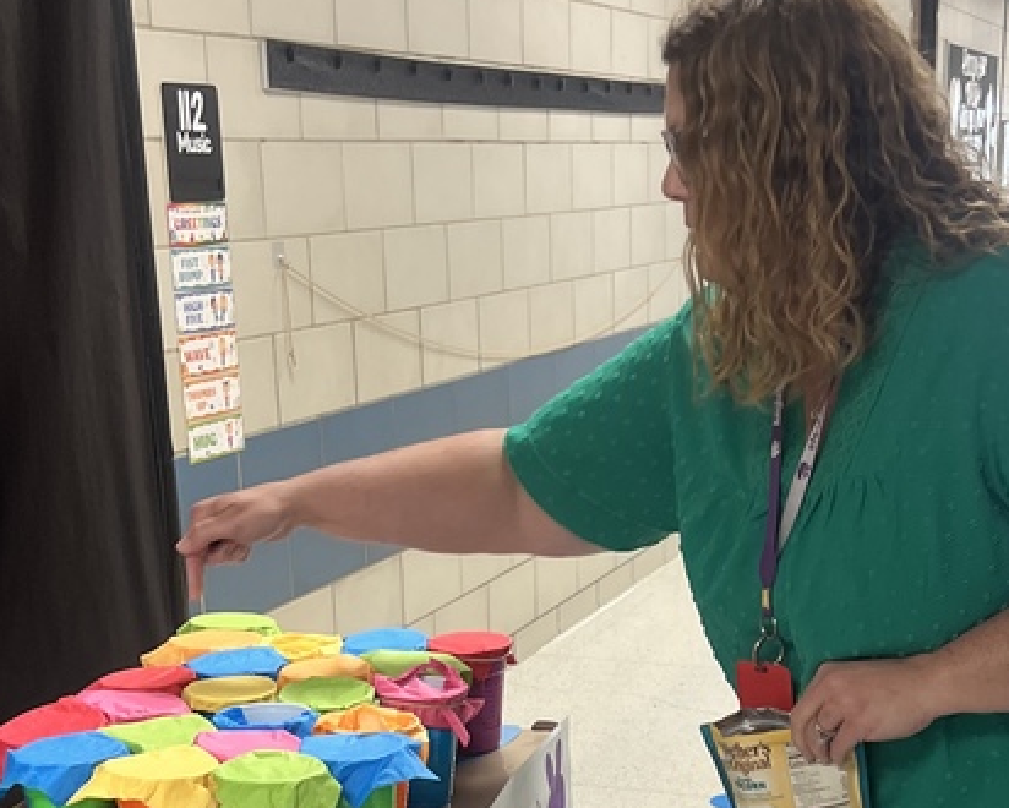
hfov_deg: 29.9
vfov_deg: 23.1
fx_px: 1882
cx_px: 595
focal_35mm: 63
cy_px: 845
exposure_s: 1/107
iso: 125
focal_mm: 5.7
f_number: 1.5
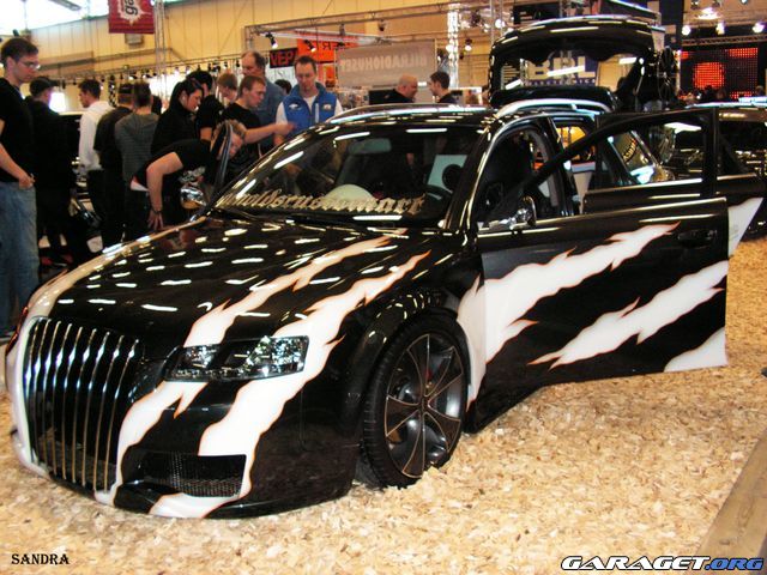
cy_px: 288
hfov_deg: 51.4
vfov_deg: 39.7
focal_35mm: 36
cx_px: 384
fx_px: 798
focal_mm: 6
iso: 160
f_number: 3.2
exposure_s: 1/40
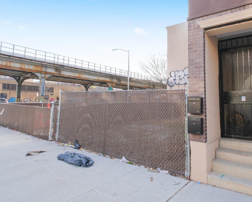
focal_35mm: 26
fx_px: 194
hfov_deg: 65.5
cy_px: 87
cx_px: 150
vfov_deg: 54.7
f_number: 10
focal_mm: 11
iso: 250
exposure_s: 1/60
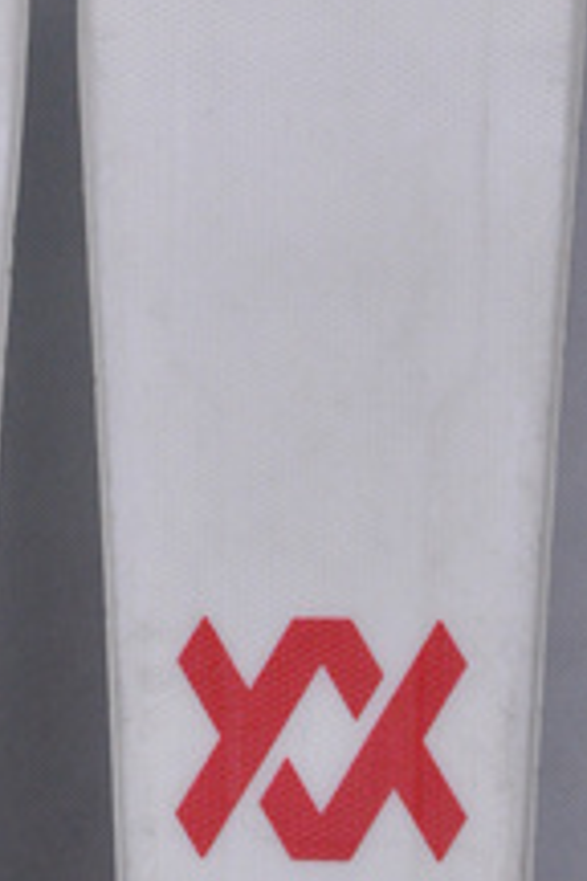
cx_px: 47
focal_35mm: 328
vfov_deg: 6.3
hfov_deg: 4.2
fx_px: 8023
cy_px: 559
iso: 3200
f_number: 11
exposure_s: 1/125
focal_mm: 105
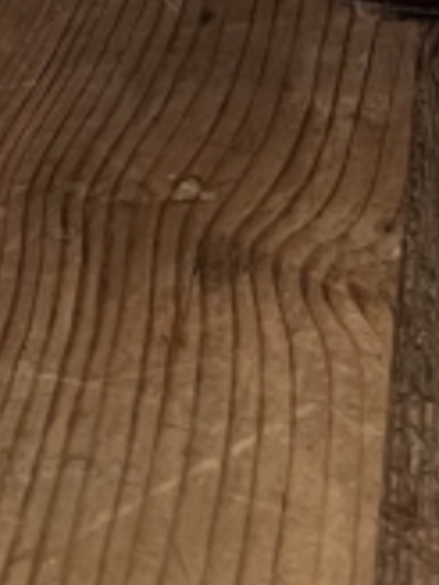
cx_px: 489
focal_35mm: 159
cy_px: -899
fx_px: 2689
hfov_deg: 9.2
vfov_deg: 10.4
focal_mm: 5.7
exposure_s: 1/60
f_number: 1.5
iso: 160
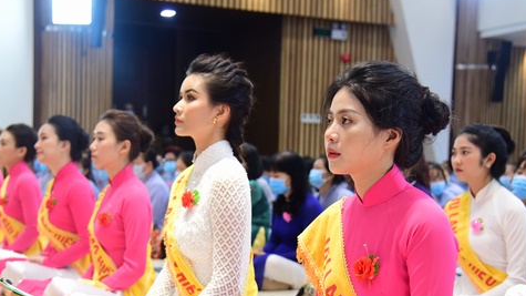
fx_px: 879
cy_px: 197
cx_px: 218
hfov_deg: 33.3
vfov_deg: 19.0
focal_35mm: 63
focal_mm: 44
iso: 1000
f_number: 4
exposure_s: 1/60
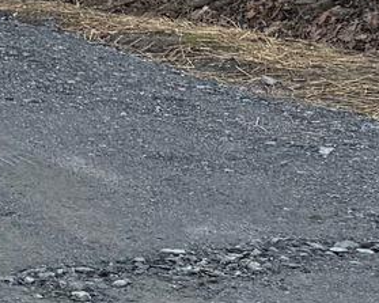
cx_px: -717
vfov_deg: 8.6
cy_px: -235
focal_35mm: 172
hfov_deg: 9.2
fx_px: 1929
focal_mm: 6.76
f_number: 1.78
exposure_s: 1/317
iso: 100
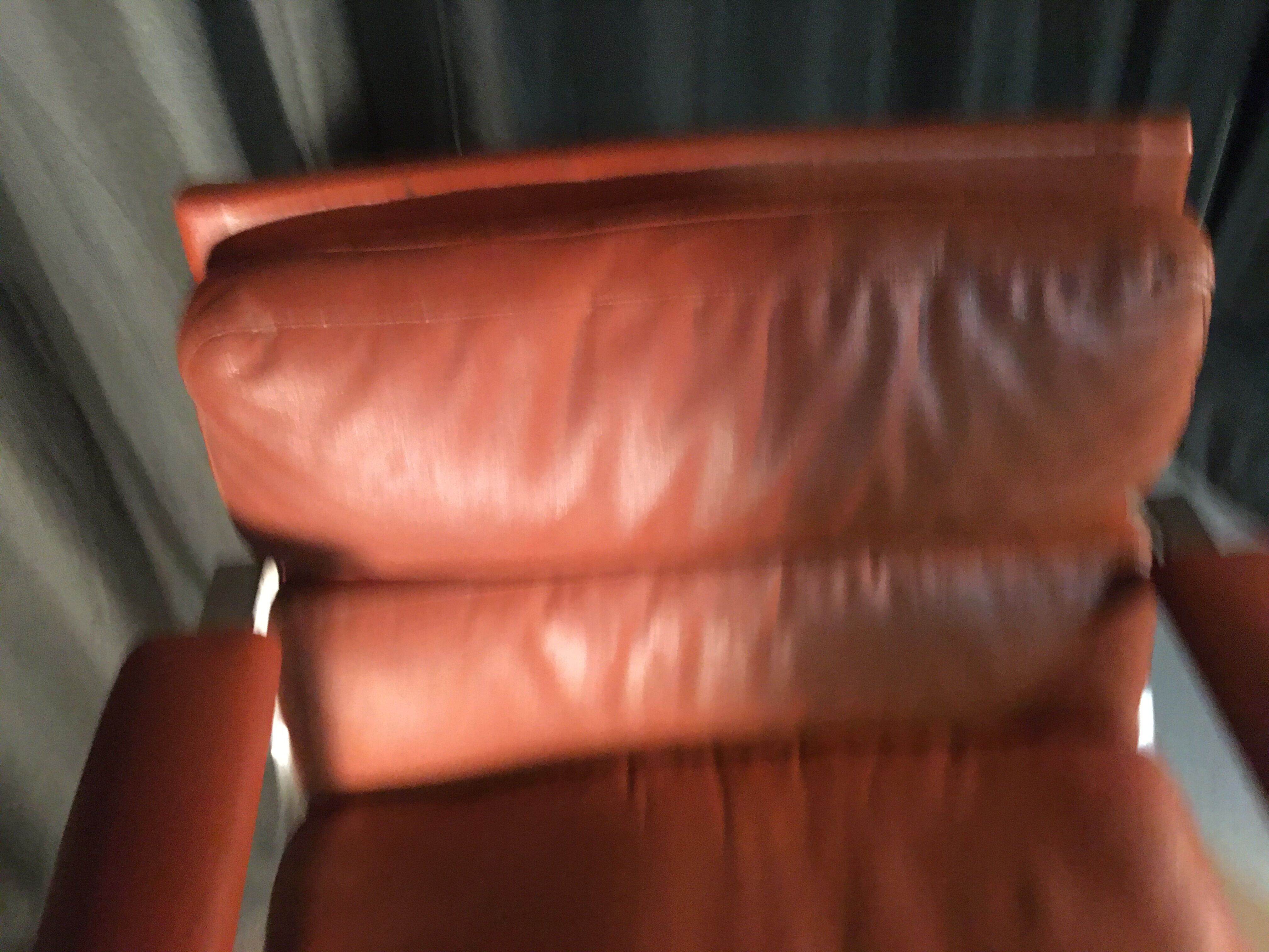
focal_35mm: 29
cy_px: 476
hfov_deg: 61.7
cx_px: 634
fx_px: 1063
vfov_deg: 48.2
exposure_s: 1/8
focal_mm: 4.15
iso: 160
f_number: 2.2
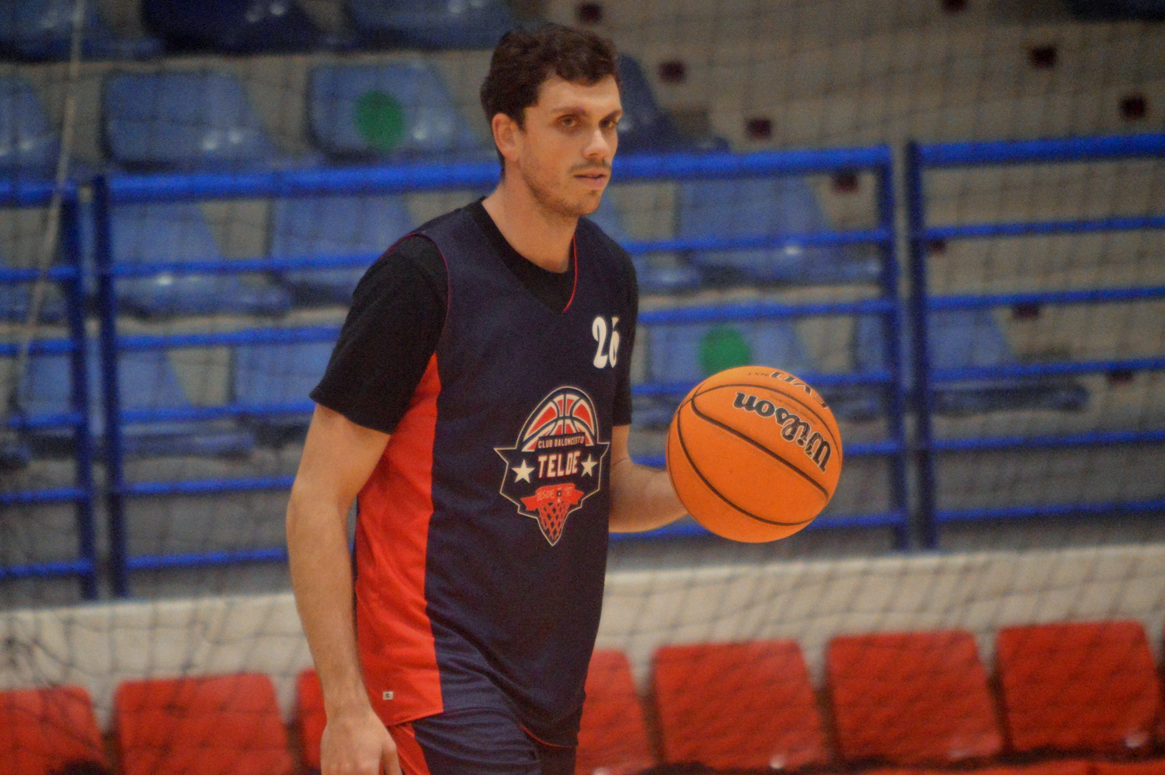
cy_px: 388
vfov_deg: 3.8
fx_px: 11638
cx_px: 582
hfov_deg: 5.7
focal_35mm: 360
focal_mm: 240
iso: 5600
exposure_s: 1/500
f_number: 5.3
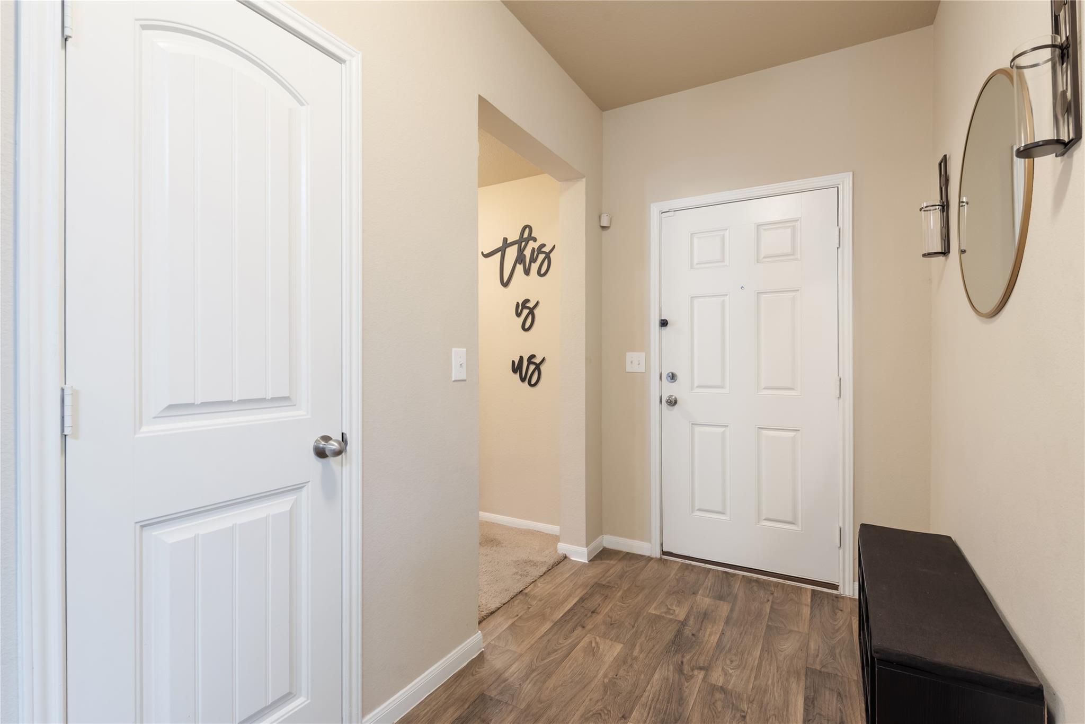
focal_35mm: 17
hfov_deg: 93.3
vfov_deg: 70.5
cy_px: 362
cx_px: 542
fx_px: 512
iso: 800
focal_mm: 17
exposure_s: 1/3
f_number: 8
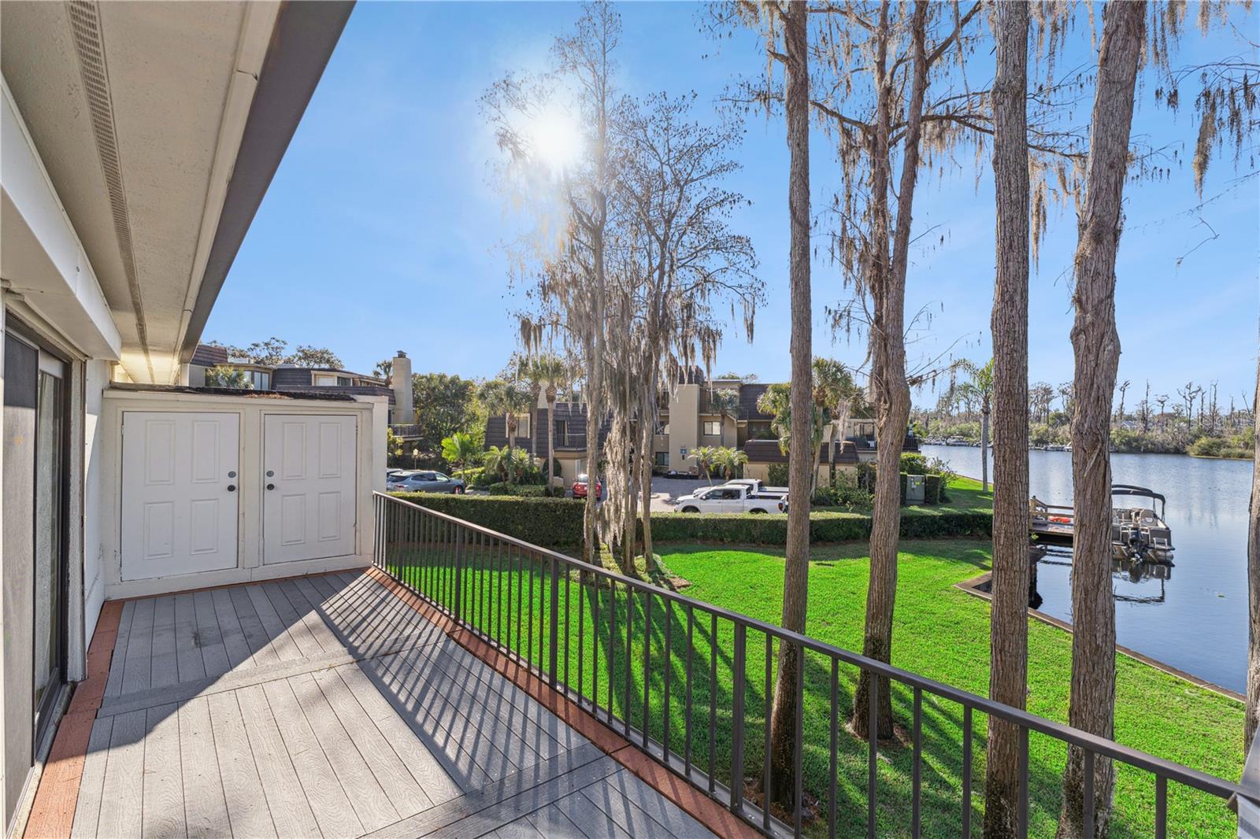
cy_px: 420
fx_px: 562
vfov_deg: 73.5
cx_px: 630
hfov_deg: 96.6
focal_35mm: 16
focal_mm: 10.7
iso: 100
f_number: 3.5
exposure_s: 1/1000
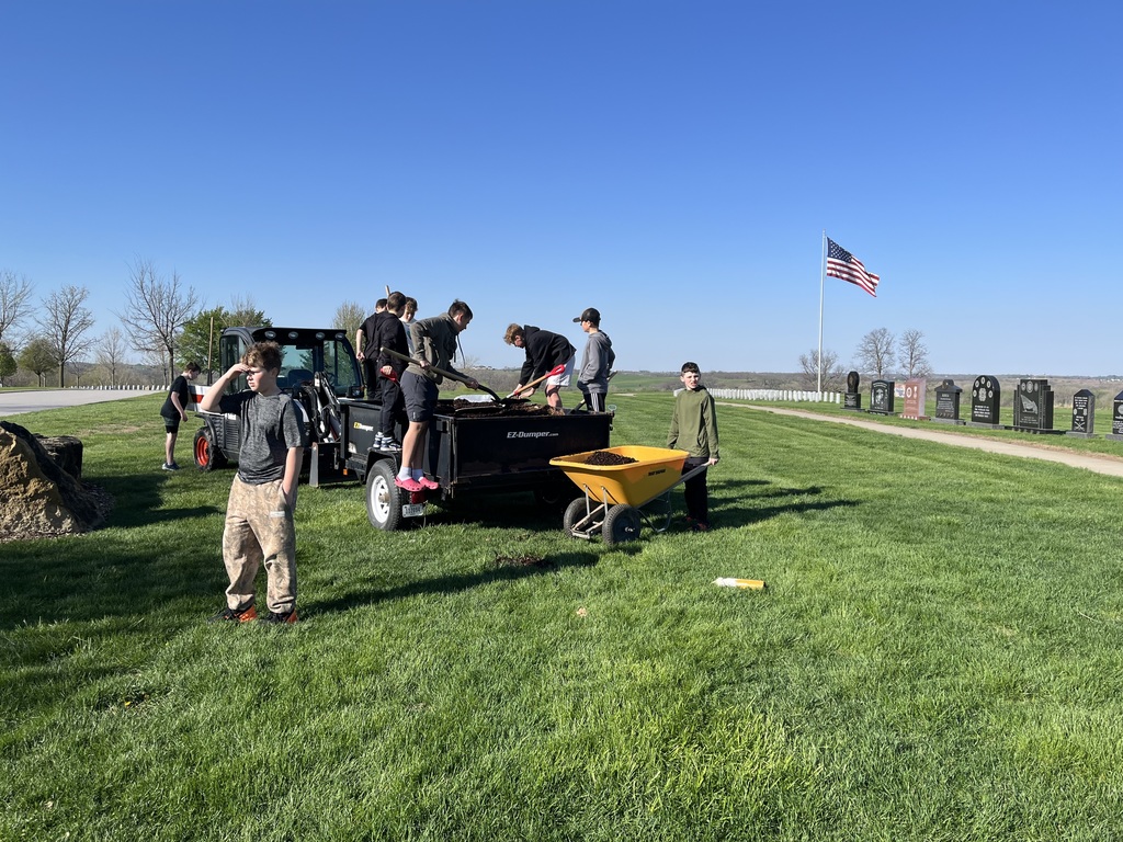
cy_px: 421
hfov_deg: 67.3
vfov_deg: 53.1
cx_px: 562
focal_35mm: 26
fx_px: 843
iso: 50
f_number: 1.6
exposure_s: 1/2967
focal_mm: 5.1
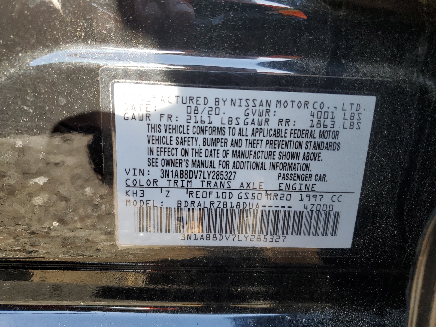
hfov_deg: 67.3
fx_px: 327
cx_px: 218
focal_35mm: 26
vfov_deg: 53.1
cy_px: 164
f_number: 1.5
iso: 50
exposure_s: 1/147
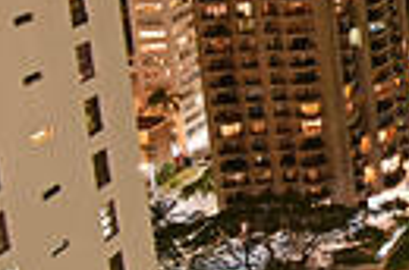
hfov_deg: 16.0
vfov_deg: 16.3
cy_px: -170
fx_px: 839
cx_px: 936
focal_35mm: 74
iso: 400
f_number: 6.3
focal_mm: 16
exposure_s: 5
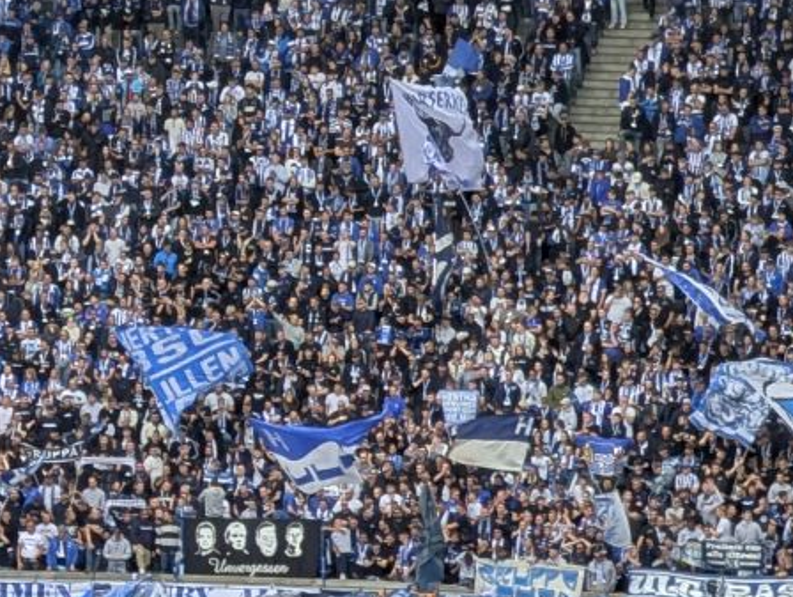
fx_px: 10847
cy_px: 299
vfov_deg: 3.2
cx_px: -513
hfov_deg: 4.2
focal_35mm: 473
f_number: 3.5
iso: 51
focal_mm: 19
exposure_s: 1/89.8
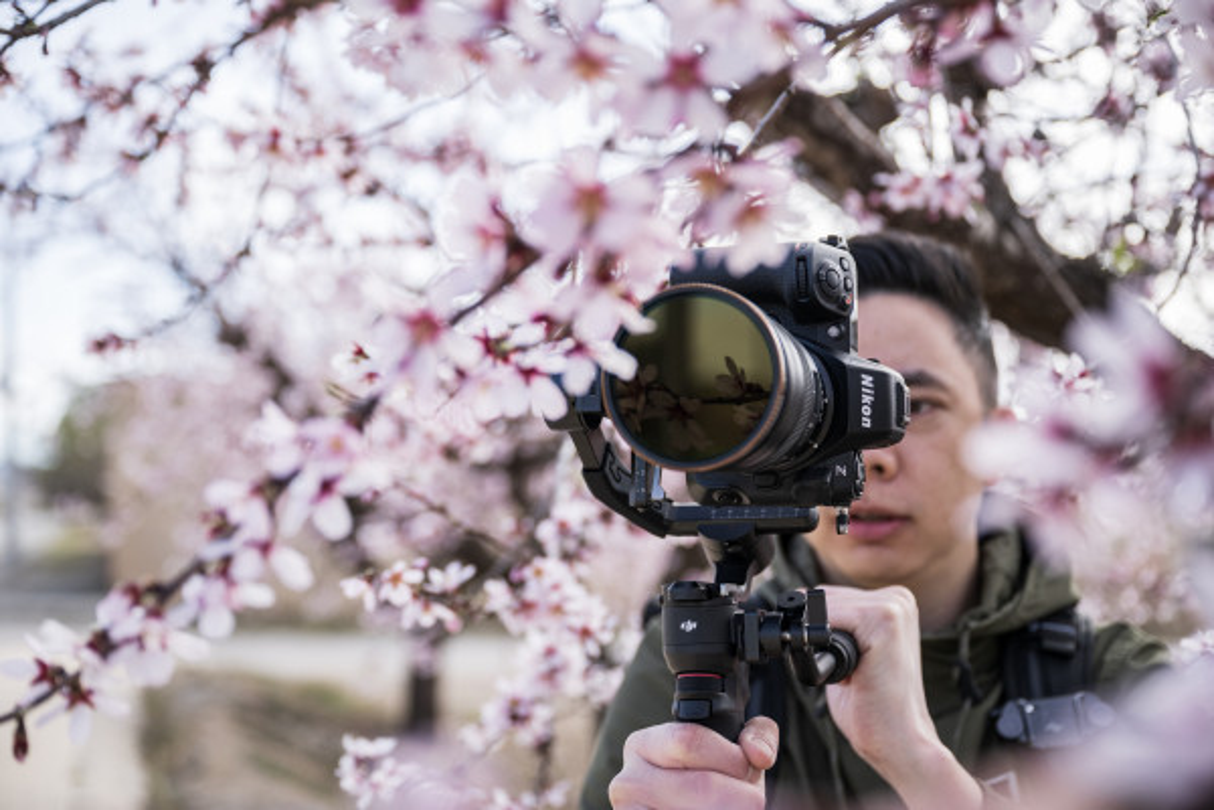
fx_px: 1753
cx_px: 607
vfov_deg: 26.0
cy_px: 405
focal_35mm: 52
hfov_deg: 38.2
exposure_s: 1/2000
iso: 400
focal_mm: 52
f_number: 3.2
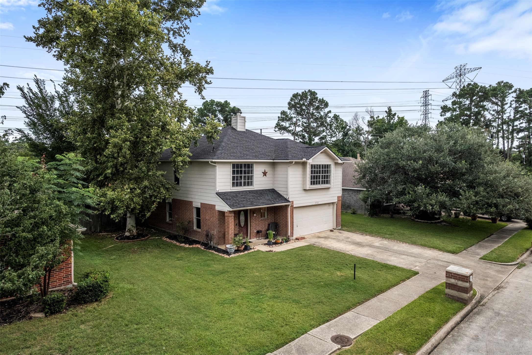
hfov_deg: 78.6
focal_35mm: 22
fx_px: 325
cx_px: 266
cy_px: 178
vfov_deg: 57.2
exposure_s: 1/2000
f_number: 2.8
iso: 100
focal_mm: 8.38
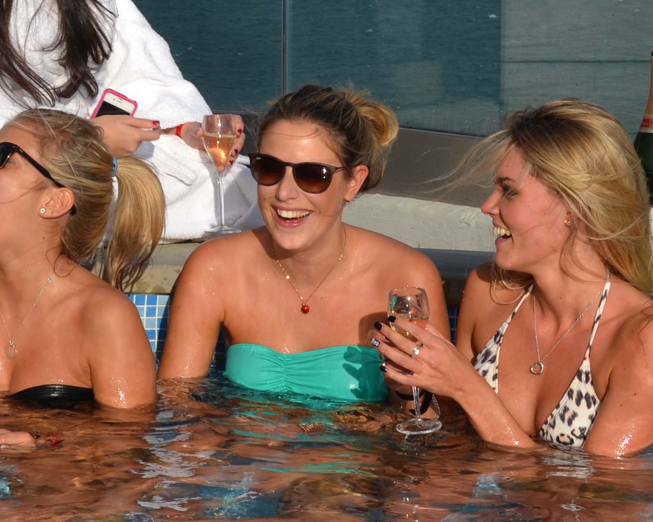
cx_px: -49
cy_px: 68
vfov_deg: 10.9
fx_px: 2725
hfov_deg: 13.4
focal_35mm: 141
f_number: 9
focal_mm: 32
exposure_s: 1/400
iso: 100
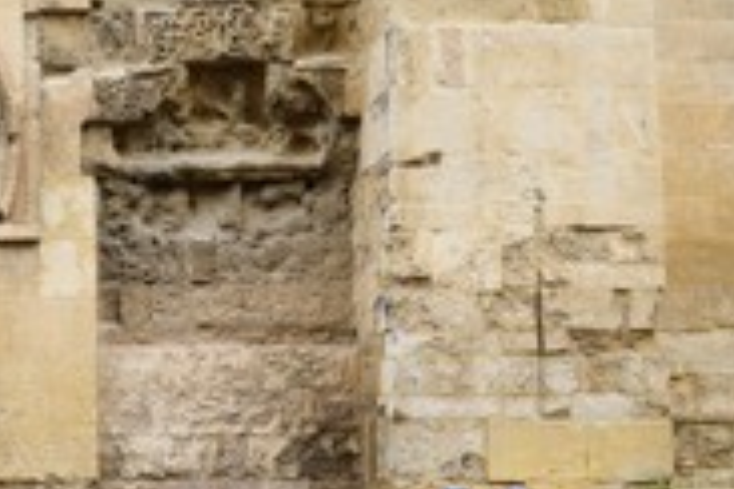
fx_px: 1447
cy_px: 325
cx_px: 52
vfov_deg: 19.1
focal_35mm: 71
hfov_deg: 27.3
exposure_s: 1/125
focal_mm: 31
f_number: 11
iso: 400
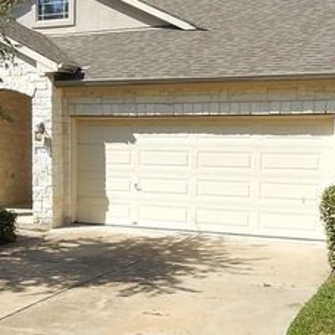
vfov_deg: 27.7
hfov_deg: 27.1
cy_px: 190
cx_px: 60
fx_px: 679
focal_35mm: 62
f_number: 7.6
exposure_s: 1/800
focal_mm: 5.7
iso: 400
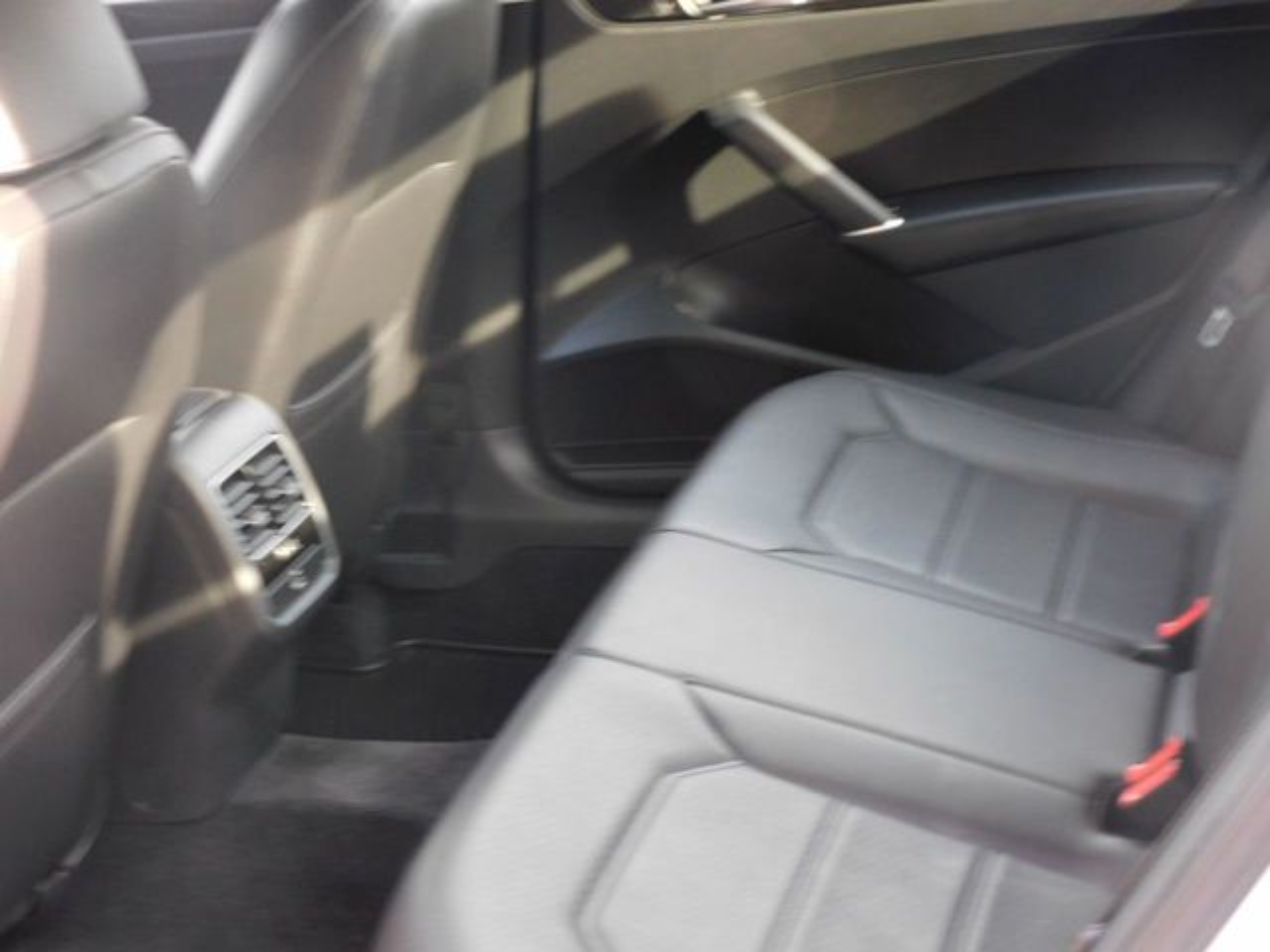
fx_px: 2568
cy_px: 476
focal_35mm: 70
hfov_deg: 27.8
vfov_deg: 21.0
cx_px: 635
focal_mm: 12.5
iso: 280
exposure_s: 1/30
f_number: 4.5
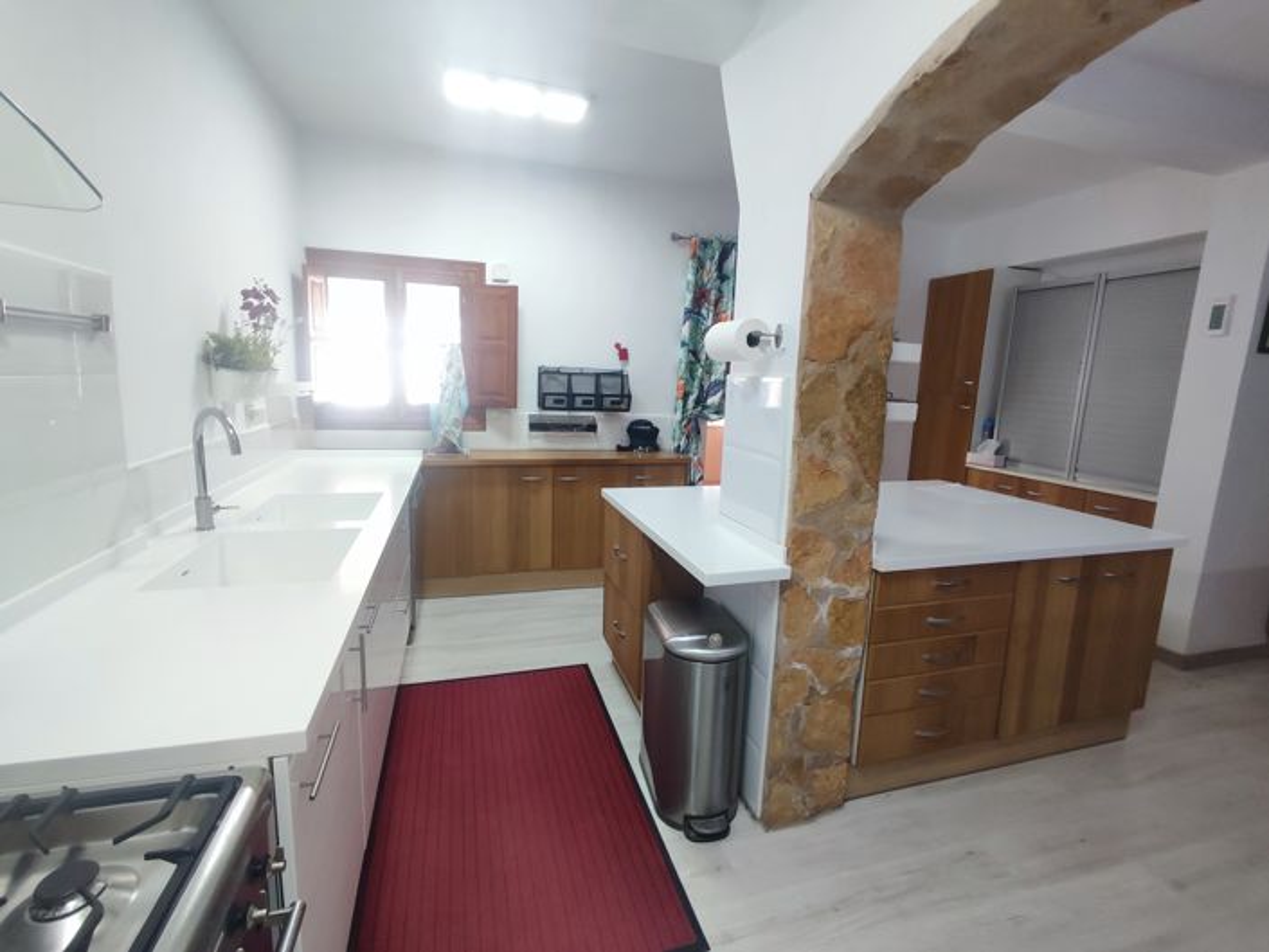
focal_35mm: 16
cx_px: 634
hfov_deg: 94.5
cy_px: 476
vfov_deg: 78.1
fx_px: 587
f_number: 2.2
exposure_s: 1/50
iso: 162
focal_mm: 1.65
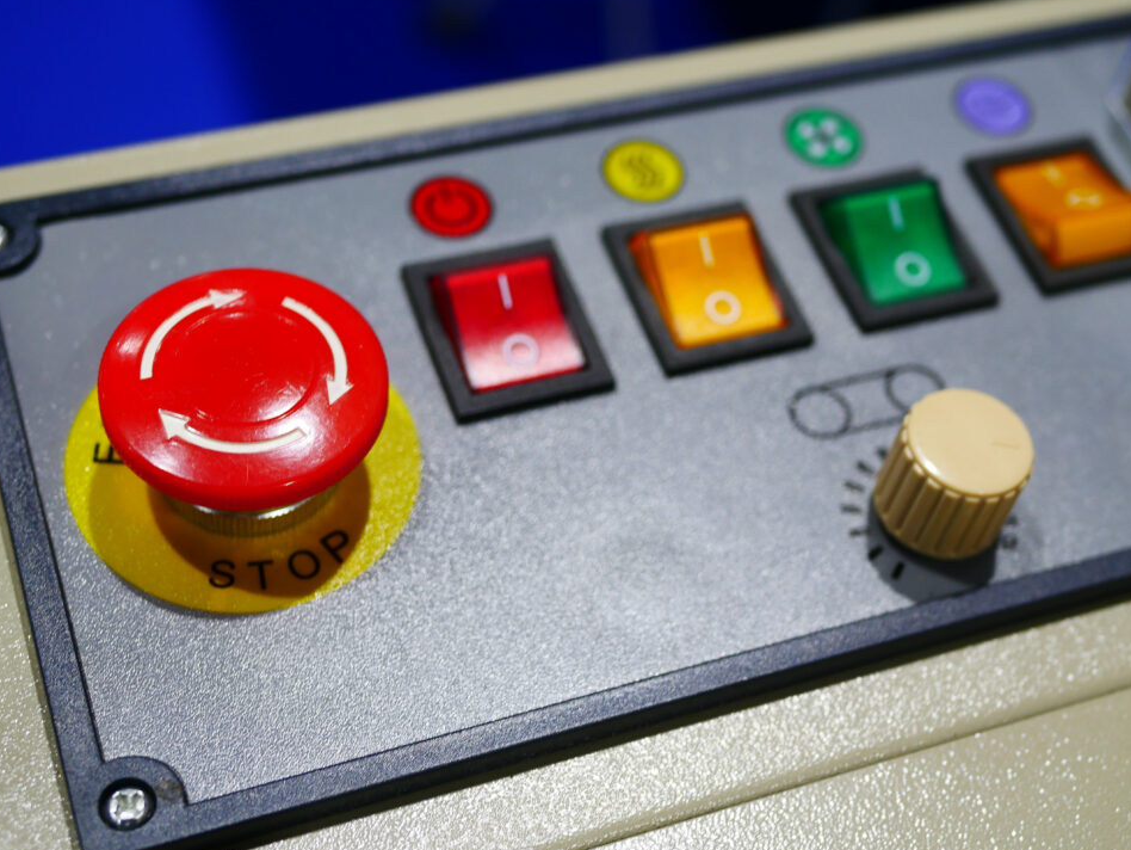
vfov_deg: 27.1
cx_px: 602
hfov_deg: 35.5
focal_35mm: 54
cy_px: 429
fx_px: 1765
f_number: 2.8
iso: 250
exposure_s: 1/40
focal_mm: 25
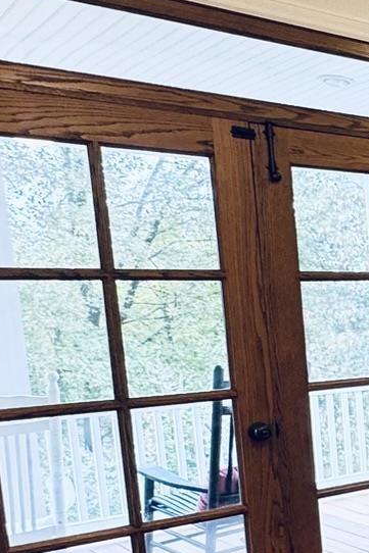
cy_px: 400
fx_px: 846
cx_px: 736
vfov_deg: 35.6
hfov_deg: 17.6
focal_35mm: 55
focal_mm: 2.22
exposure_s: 1/60
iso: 200
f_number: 2.2
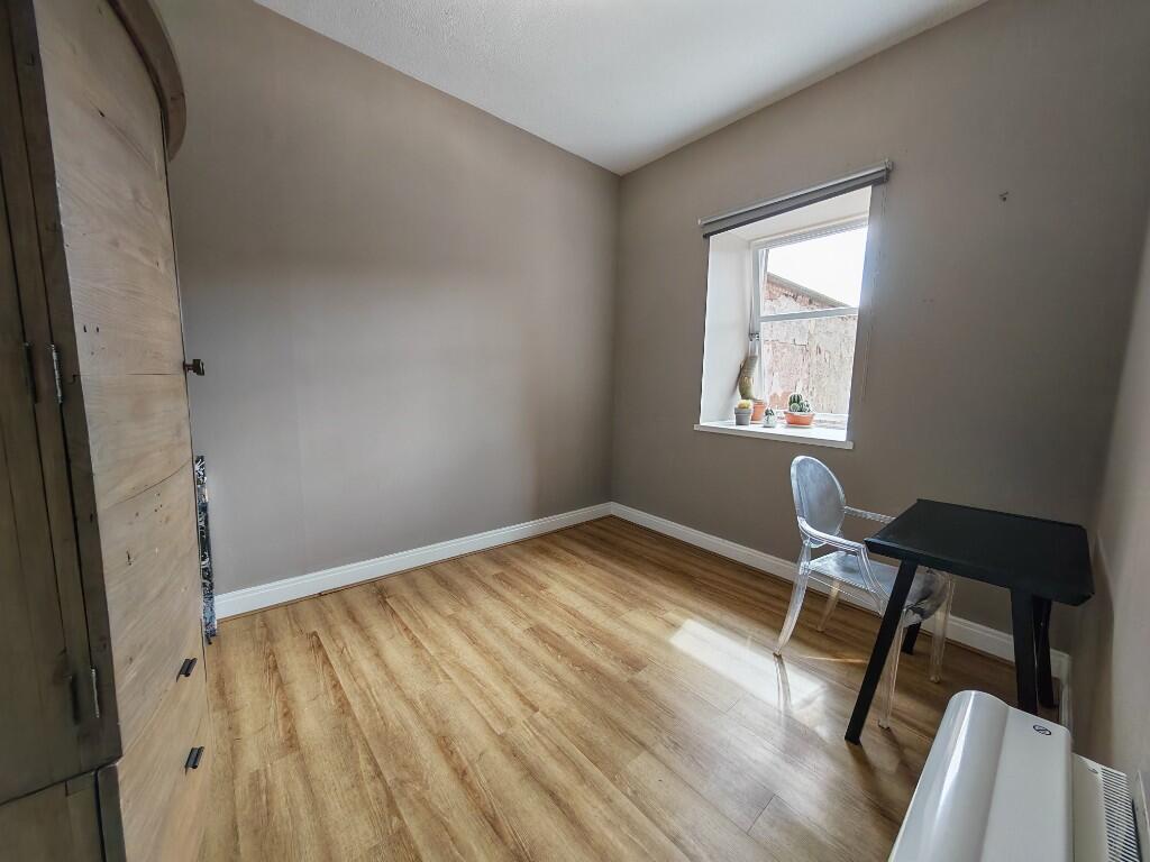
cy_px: 431
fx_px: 399
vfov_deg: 94.5
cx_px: 575
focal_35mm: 12
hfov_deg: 110.5
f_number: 2
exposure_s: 1/50
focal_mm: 1.82
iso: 80
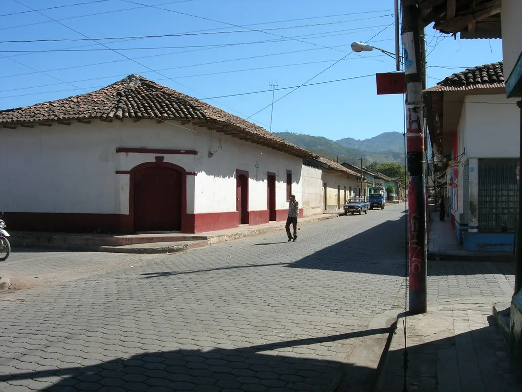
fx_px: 573
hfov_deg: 49.0
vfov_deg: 37.7
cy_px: 196
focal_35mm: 38
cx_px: 261
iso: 64
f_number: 4.8
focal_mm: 7.8
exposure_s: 1/536
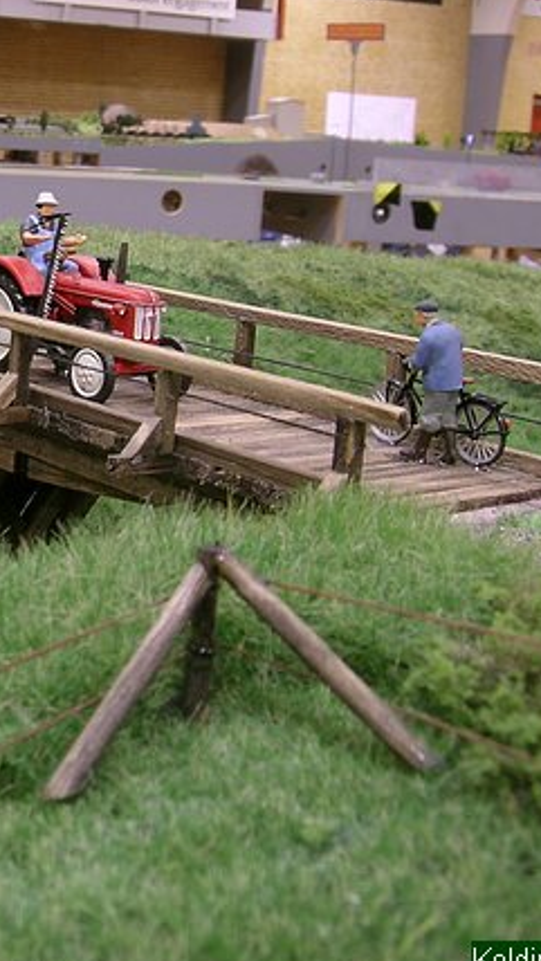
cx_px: -114
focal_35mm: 57
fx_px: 1452
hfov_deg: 19.8
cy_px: 339
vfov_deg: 36.3
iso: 50
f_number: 6.3
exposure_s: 1.32
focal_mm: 5.8
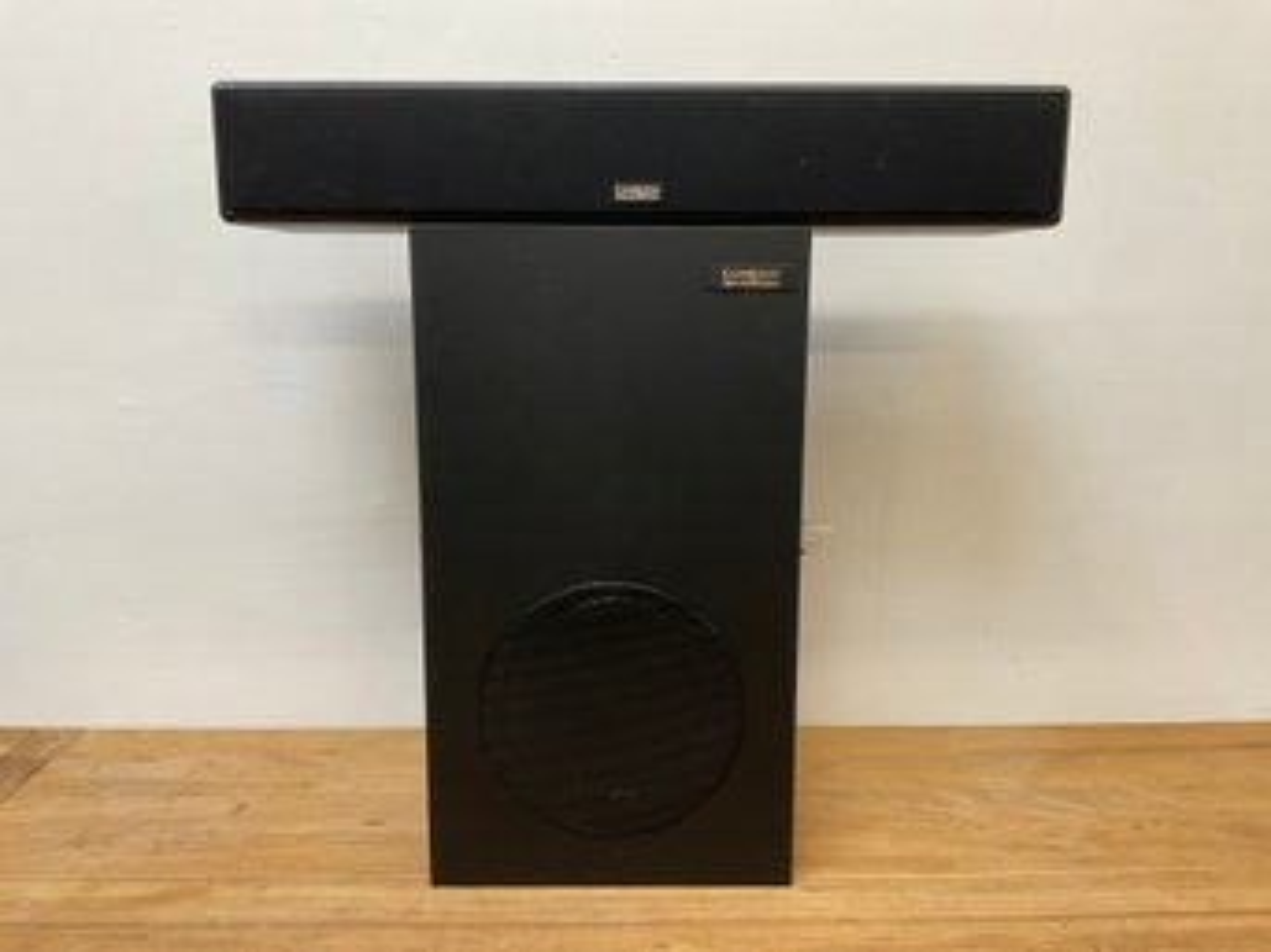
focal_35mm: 29
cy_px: 476
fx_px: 1064
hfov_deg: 61.7
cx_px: 636
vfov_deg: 48.2
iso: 64
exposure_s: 1/60
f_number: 1.8
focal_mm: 3
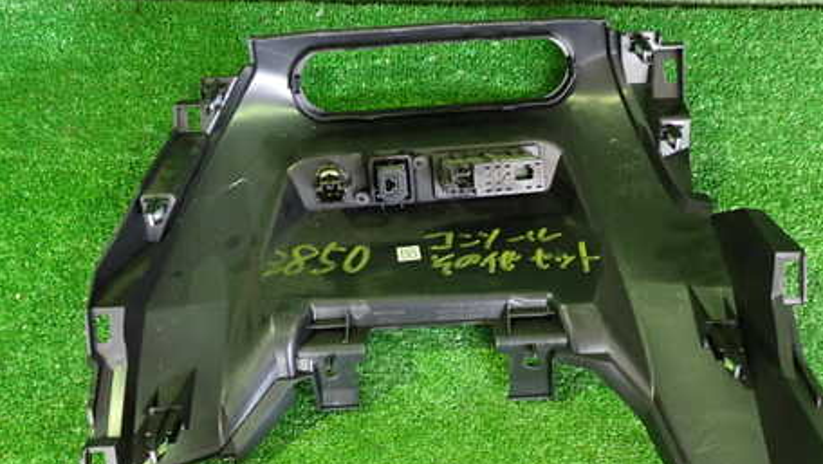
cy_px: 273
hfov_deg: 47.1
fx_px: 939
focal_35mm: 43
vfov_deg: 27.7
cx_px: 482
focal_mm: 5.4
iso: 800
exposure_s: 1/25
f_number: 2.3
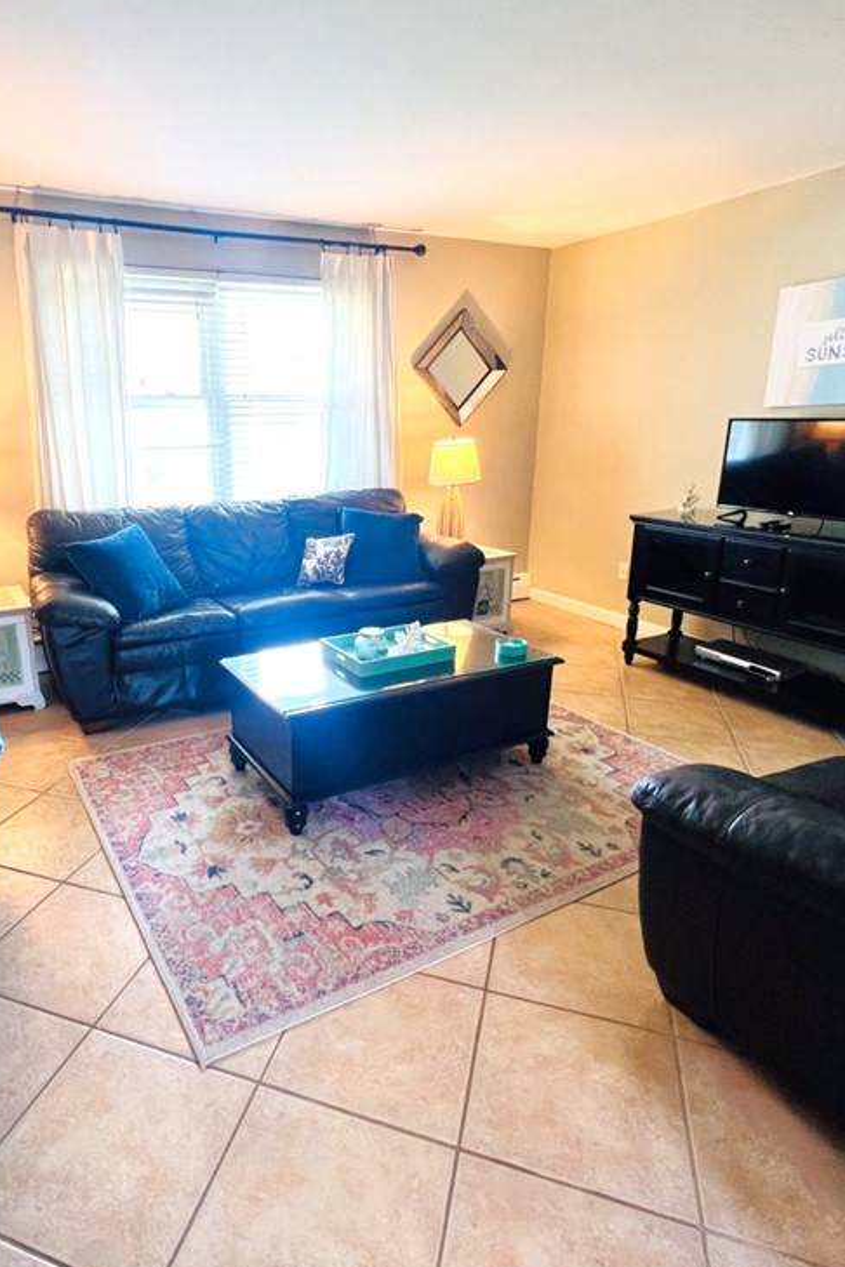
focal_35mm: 19
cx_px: 318
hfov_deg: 63.7
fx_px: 669
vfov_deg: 86.9
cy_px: 626
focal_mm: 1.57
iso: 250
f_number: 1.8
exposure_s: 1/60
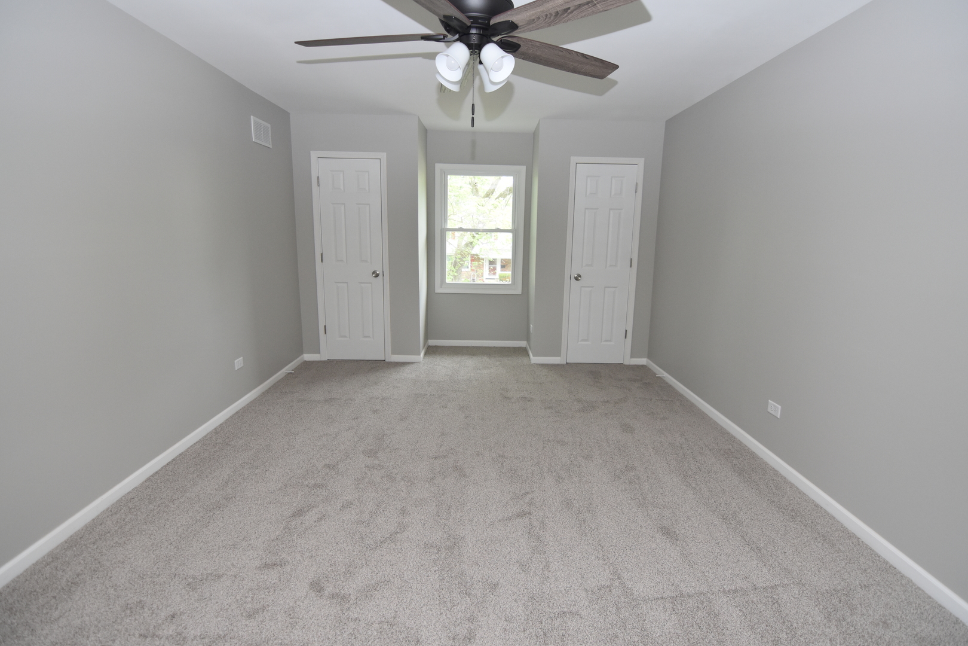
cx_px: 484
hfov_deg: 90.0
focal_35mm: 18
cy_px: 323
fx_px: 484
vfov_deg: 67.4
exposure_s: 1/160
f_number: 2.8
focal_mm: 12
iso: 800
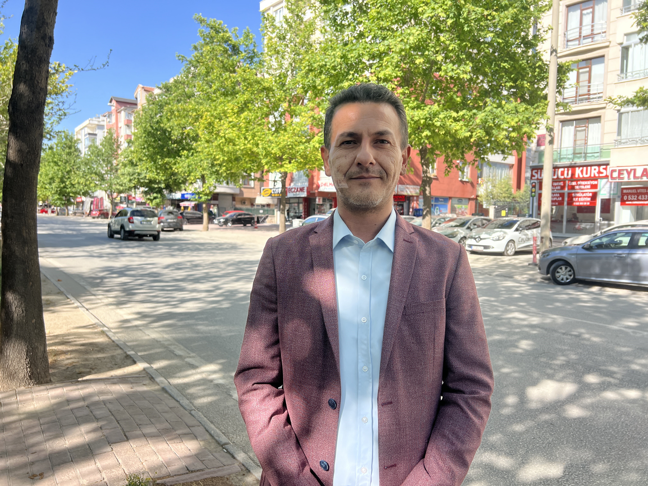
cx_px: 324
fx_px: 487
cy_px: 243
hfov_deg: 67.3
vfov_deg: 53.1
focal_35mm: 26
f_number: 1.5
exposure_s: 1/1124
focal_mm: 5.7
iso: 50
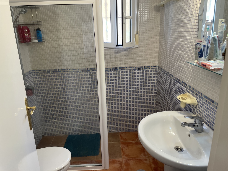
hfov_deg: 67.3
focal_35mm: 26
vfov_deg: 53.1
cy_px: 86
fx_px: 171
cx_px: 114
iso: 80
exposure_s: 1/100
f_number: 1.6
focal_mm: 4.2
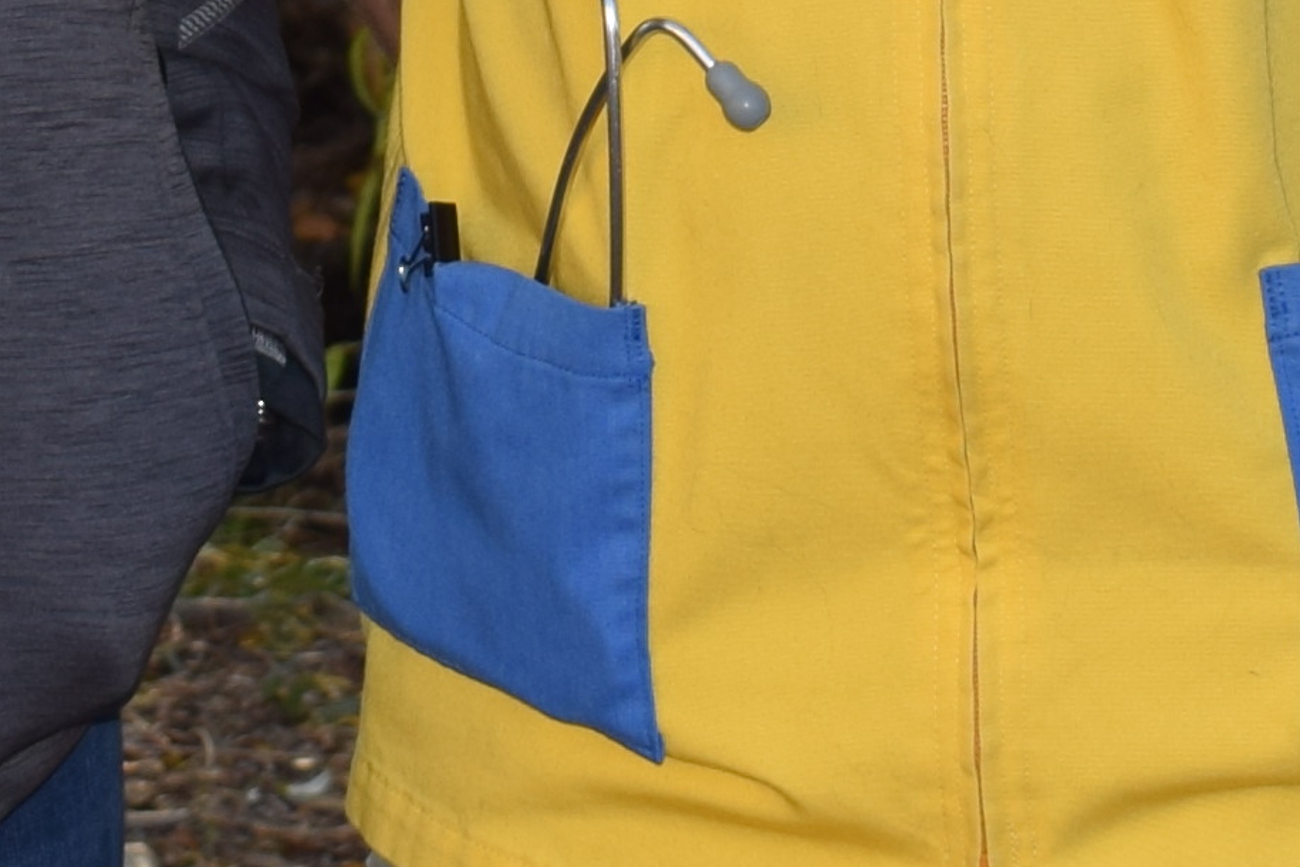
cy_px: -1487
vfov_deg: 5.5
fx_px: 8522
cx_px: 1135
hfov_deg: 8.7
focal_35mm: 236
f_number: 5.6
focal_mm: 24
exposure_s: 1/125
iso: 110
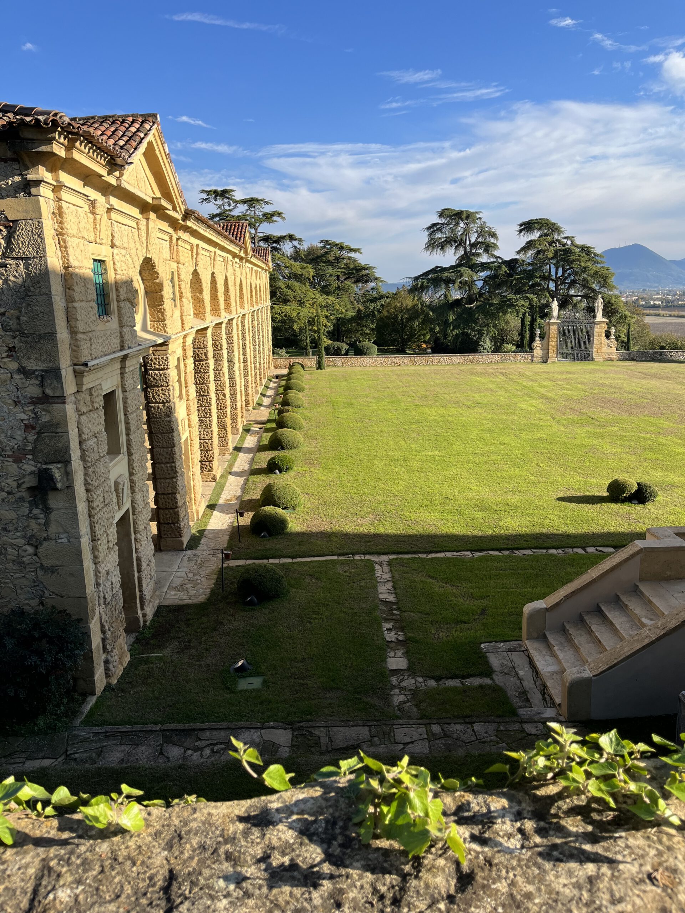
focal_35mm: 26
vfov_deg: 67.3
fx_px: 686
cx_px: 342
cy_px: 456
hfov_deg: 53.1
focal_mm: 5.1
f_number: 1.6
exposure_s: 1/2137
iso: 50
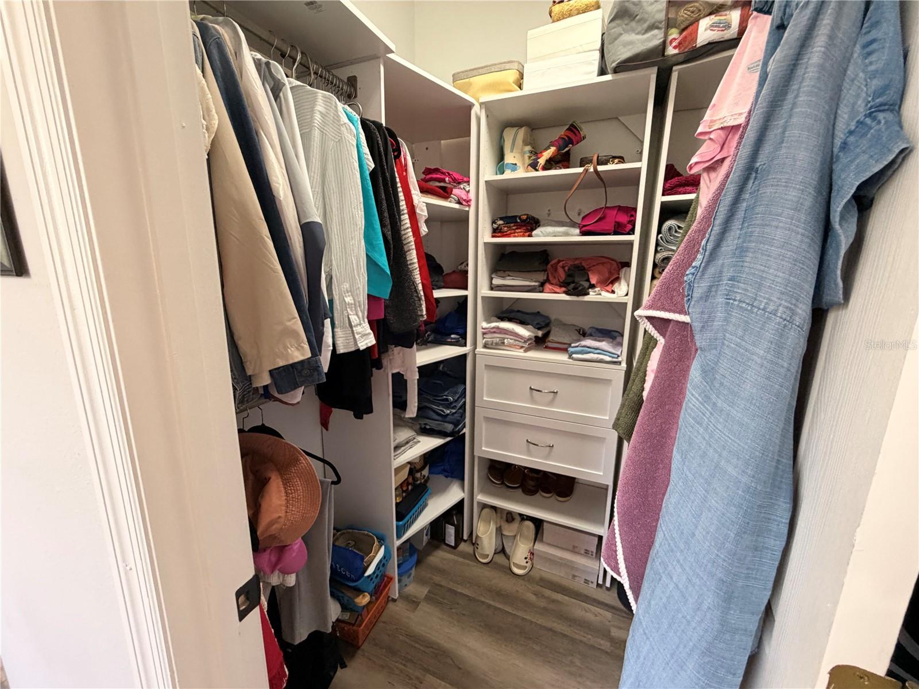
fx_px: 372
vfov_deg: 85.7
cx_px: 460
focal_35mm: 14
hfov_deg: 102.1
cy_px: 344
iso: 320
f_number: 2.2
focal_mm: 2.22
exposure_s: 1/60
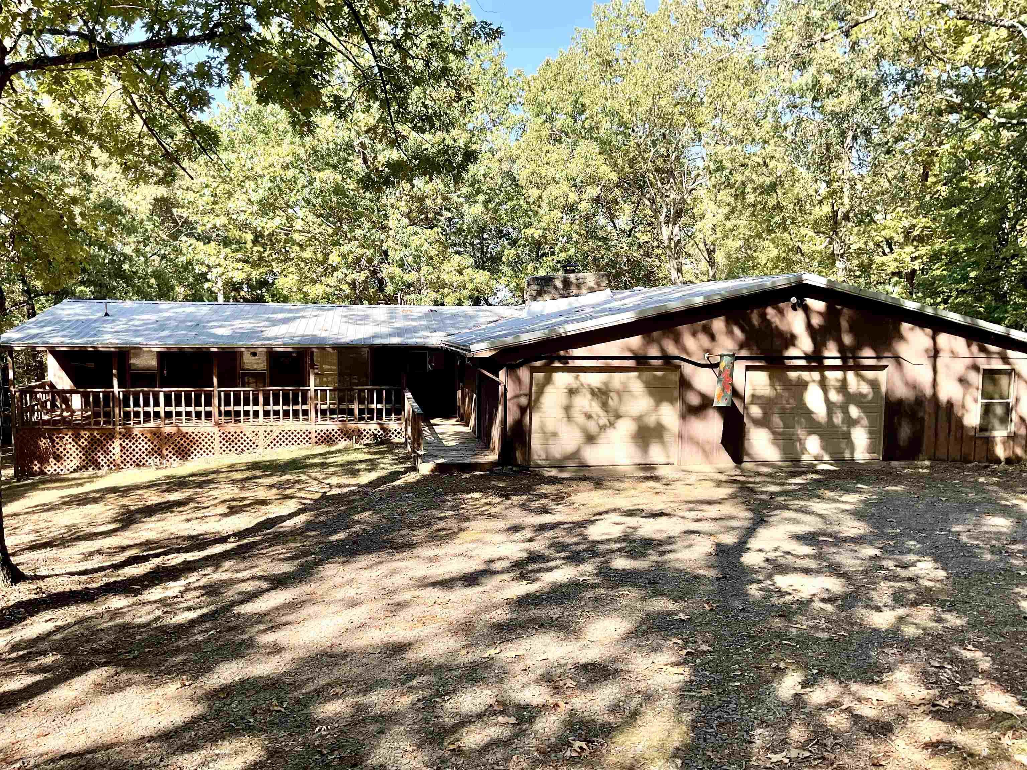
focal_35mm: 29
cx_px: 514
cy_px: 385
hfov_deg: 61.7
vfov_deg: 48.2
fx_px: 860
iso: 16
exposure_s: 1/342
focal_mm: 3
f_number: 1.8
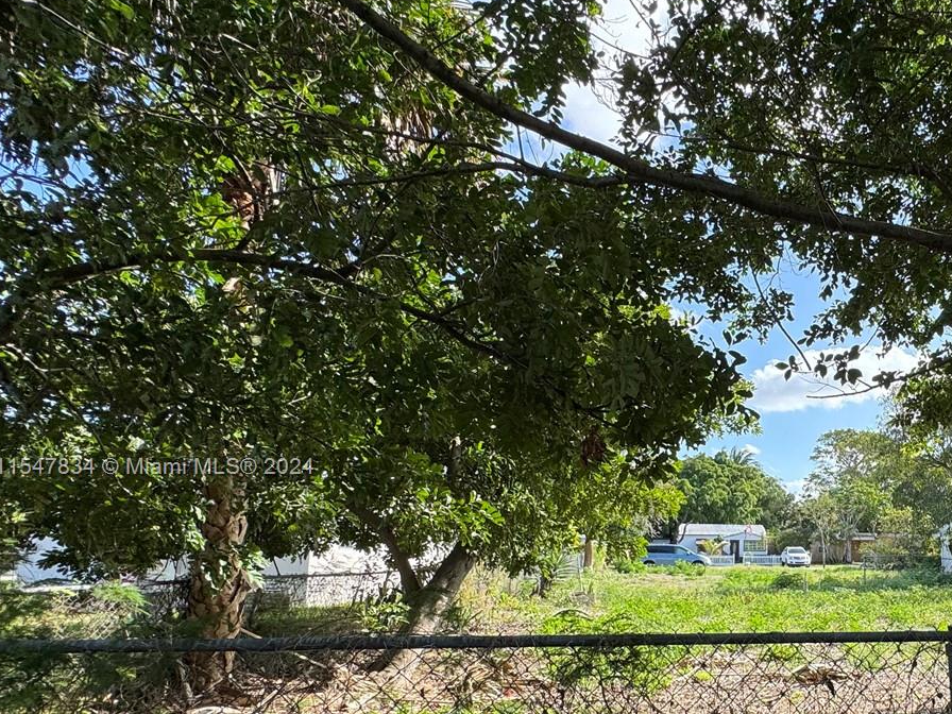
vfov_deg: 53.9
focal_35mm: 25
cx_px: 824
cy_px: 469
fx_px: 688
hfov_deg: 60.7
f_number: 2.2
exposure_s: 1/573
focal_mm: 2.22
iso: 40
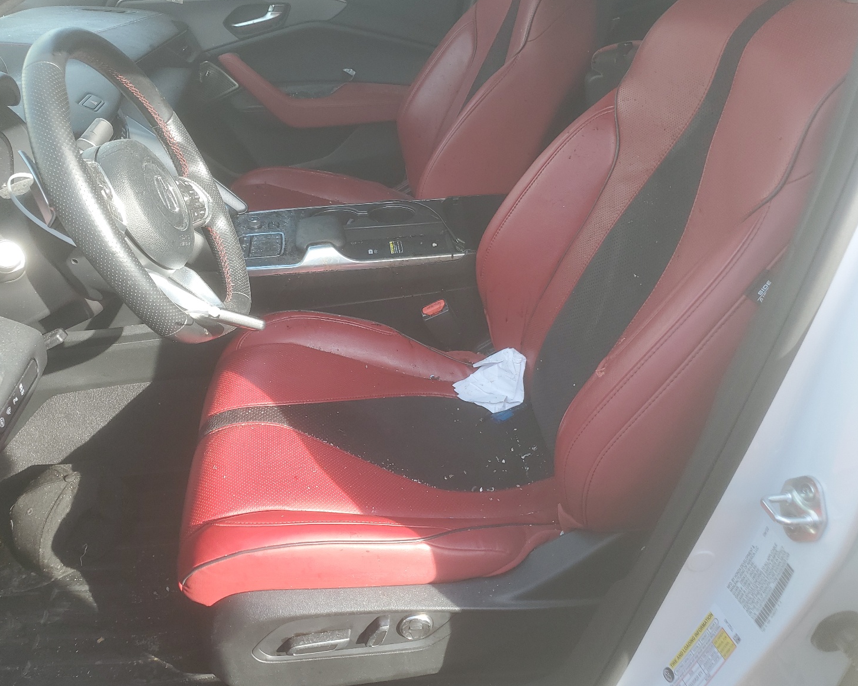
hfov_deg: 62.2
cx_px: 415
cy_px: 341
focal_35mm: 28
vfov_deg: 51.5
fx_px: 711
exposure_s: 1/270
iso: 50
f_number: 1.5
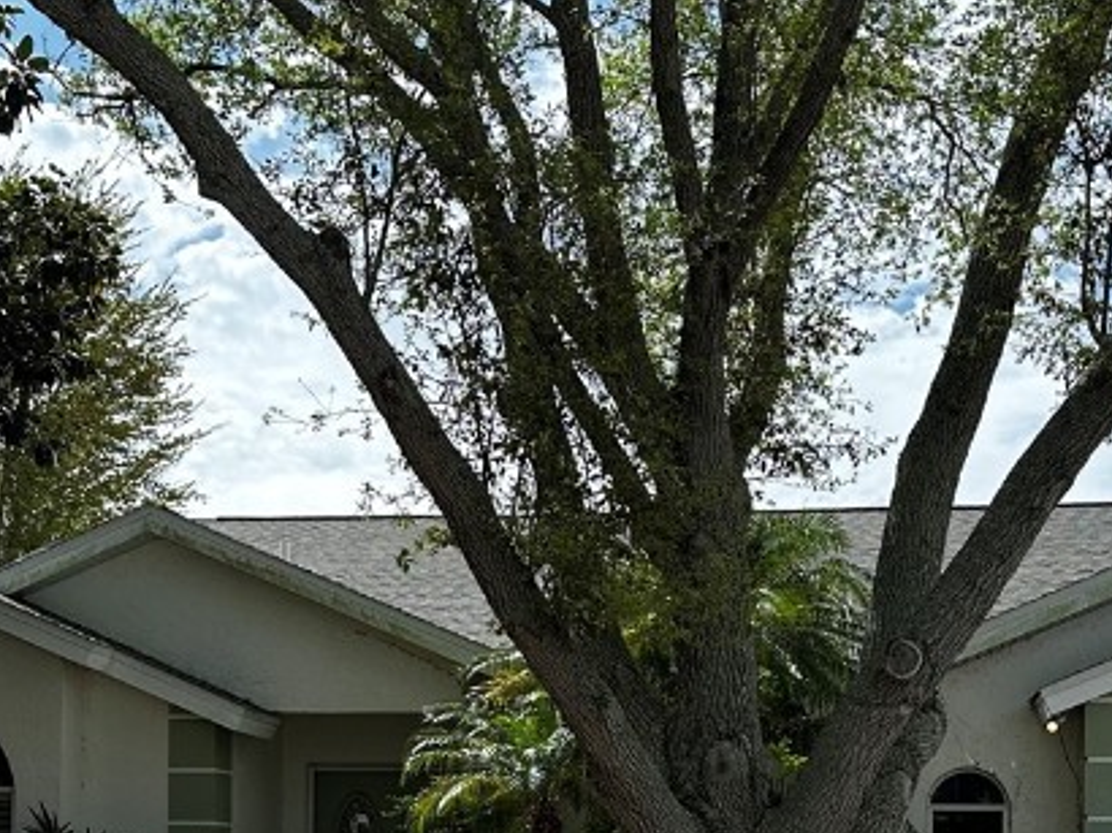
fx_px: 1926
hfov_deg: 32.2
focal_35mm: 60
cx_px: 624
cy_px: 822
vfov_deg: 23.4
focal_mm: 6.86
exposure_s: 1/3356
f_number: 1.78
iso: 80
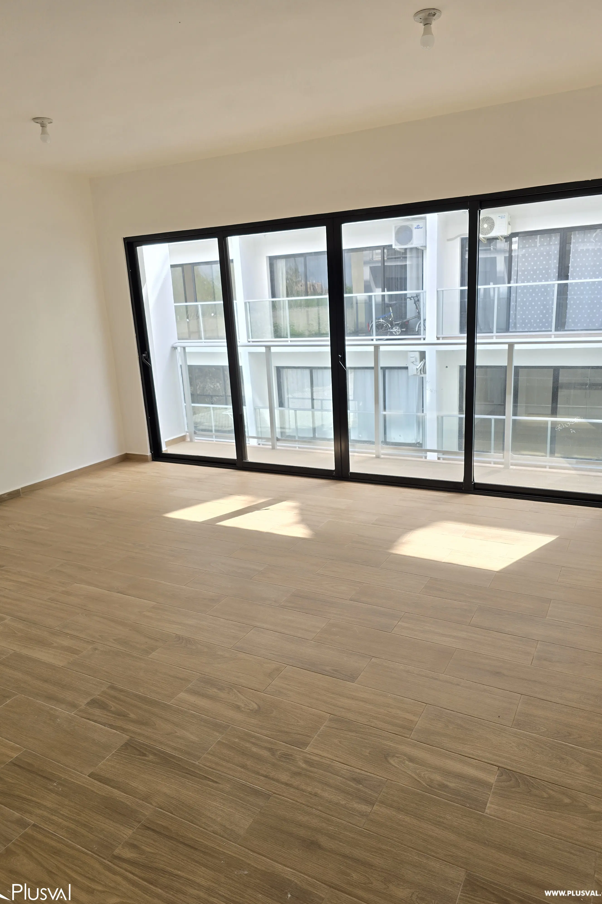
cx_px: 304
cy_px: 452
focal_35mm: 24
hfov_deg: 53.1
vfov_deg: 73.7
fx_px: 602
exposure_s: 1/180
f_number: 1.7
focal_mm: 6.3
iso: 25
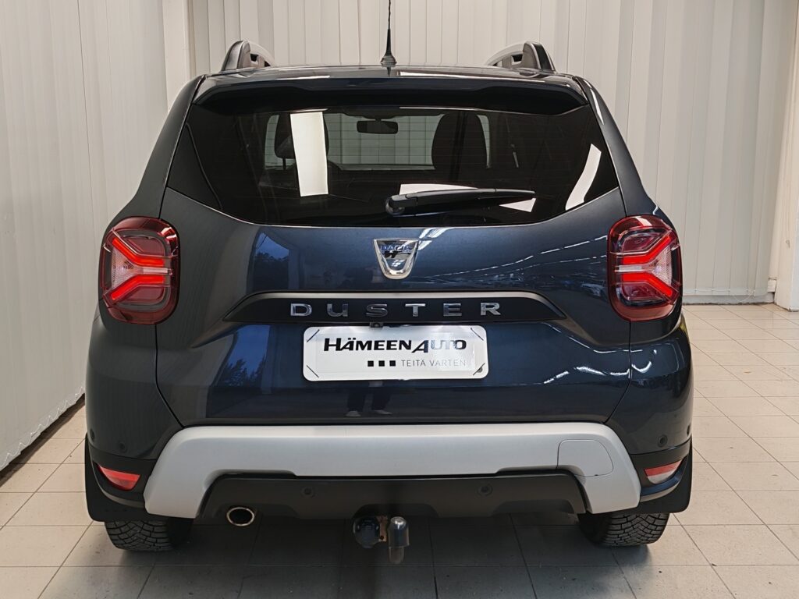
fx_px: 900
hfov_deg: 47.9
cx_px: 400
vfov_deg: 36.8
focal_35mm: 39
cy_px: 300
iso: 50
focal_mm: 5.4
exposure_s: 1/50
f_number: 1.6
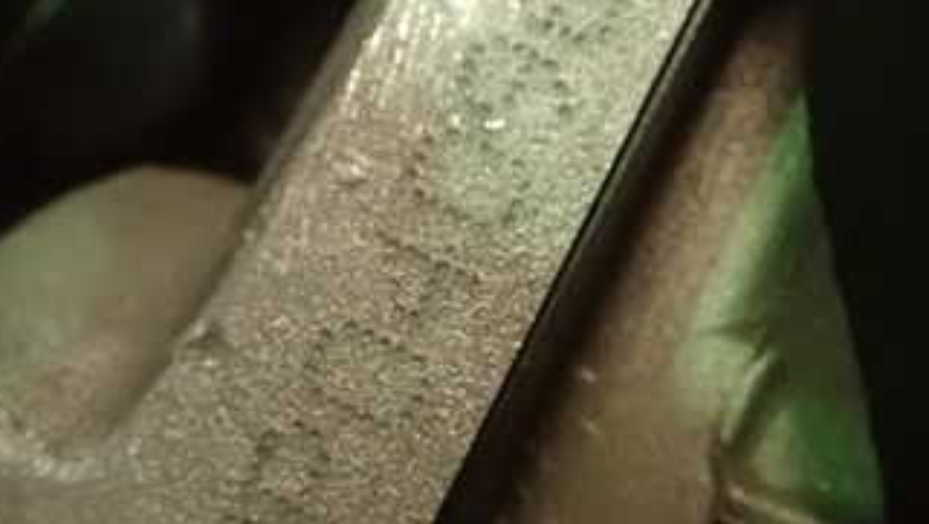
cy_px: 298
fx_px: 1504
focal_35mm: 61
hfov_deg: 34.3
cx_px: 454
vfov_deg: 19.8
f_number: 2.3
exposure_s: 1/30
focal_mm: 5.5
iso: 1600
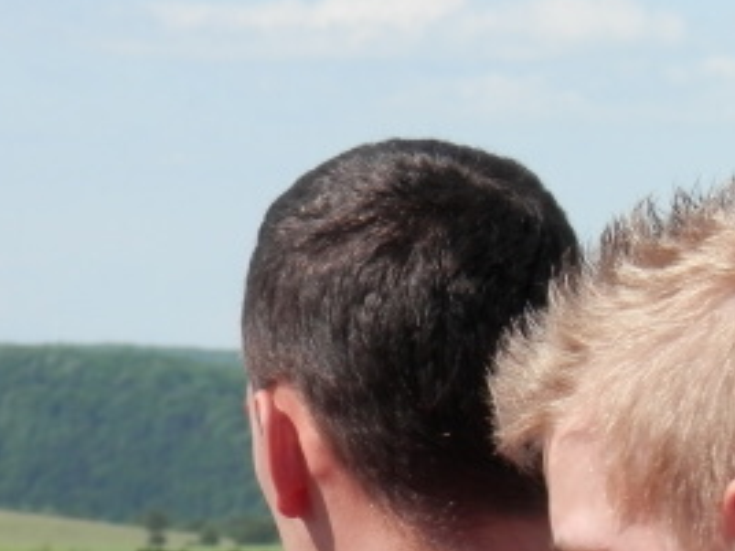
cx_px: 743
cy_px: 662
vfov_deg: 4.2
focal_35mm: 353
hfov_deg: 5.6
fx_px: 7495
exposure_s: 1/320
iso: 80
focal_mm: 22.9
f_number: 5.3
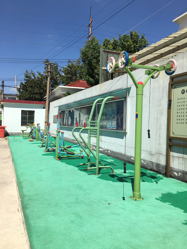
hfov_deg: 48.2
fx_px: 209
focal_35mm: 29
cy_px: 124
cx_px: 94
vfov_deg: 61.7
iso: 25
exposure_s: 1/2331
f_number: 2.2
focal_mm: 4.15
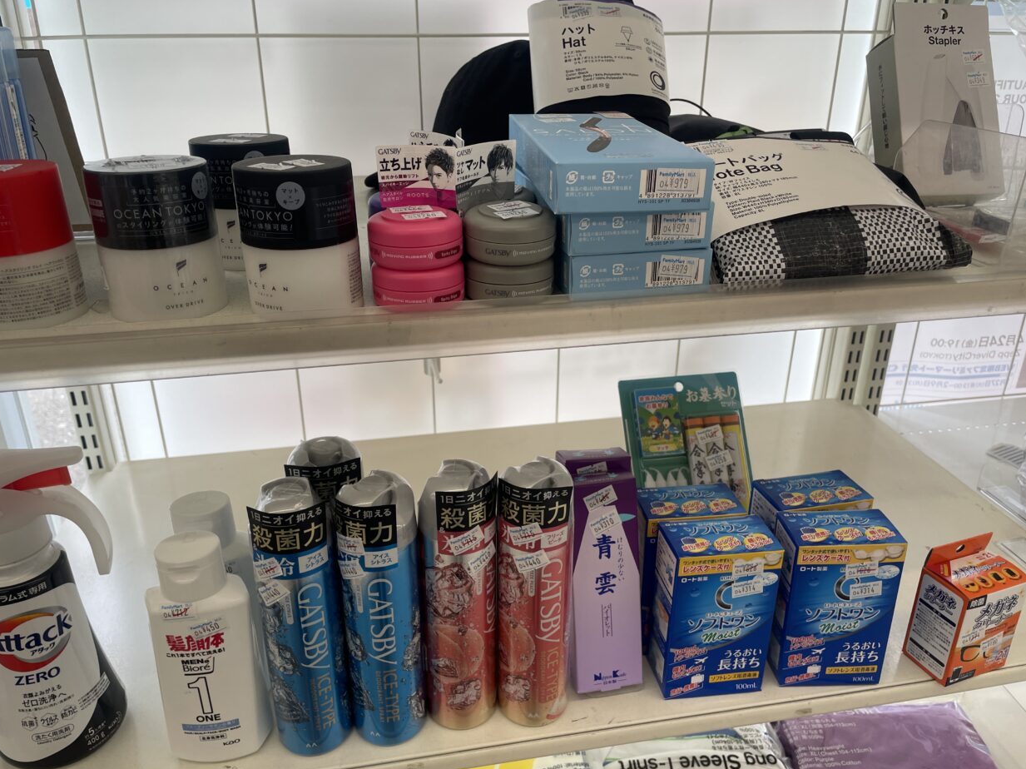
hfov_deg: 65.3
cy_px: 398
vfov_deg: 51.3
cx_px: 506
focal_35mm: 27
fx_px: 800
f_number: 1.6
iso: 32
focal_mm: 4.2
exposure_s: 1/126
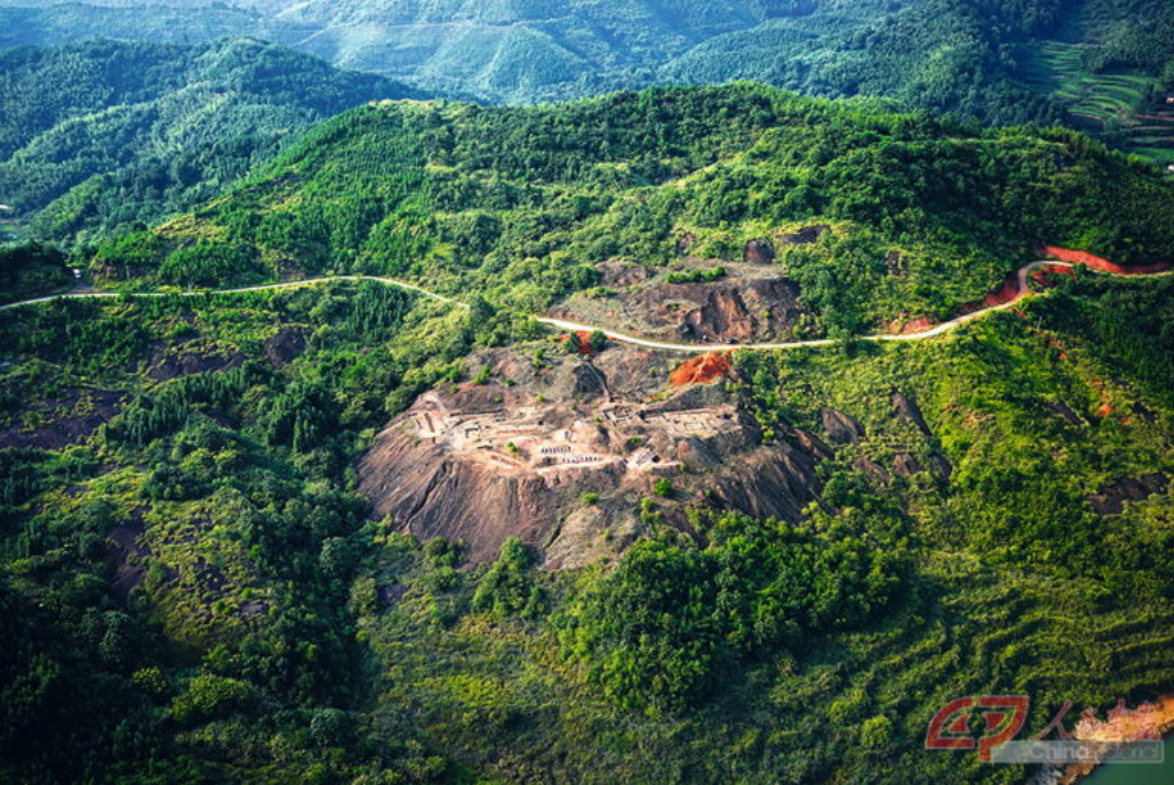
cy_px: 392
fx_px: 1142
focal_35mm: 35
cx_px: 587
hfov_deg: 54.4
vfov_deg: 37.9
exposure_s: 1/800
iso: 200
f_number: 3.5
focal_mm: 35
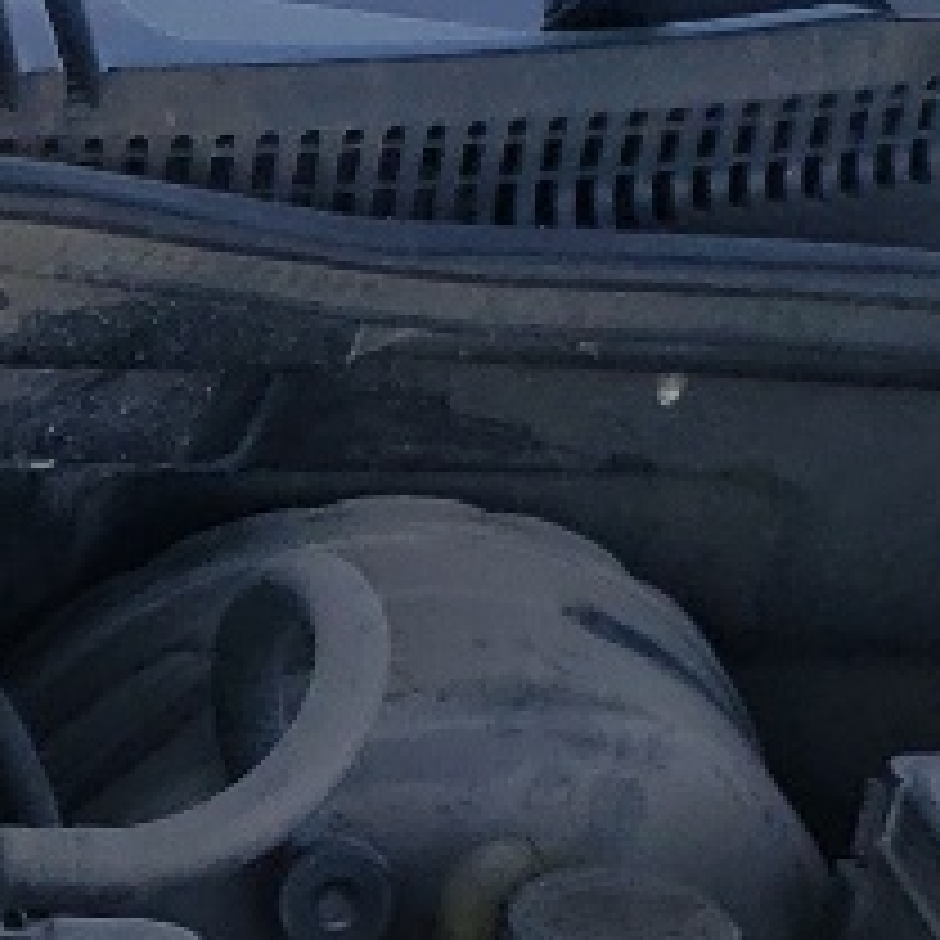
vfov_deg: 9.7
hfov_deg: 8.8
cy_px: 1354
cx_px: -1457
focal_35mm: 176
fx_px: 5407
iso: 50
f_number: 1.5
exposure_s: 1/833
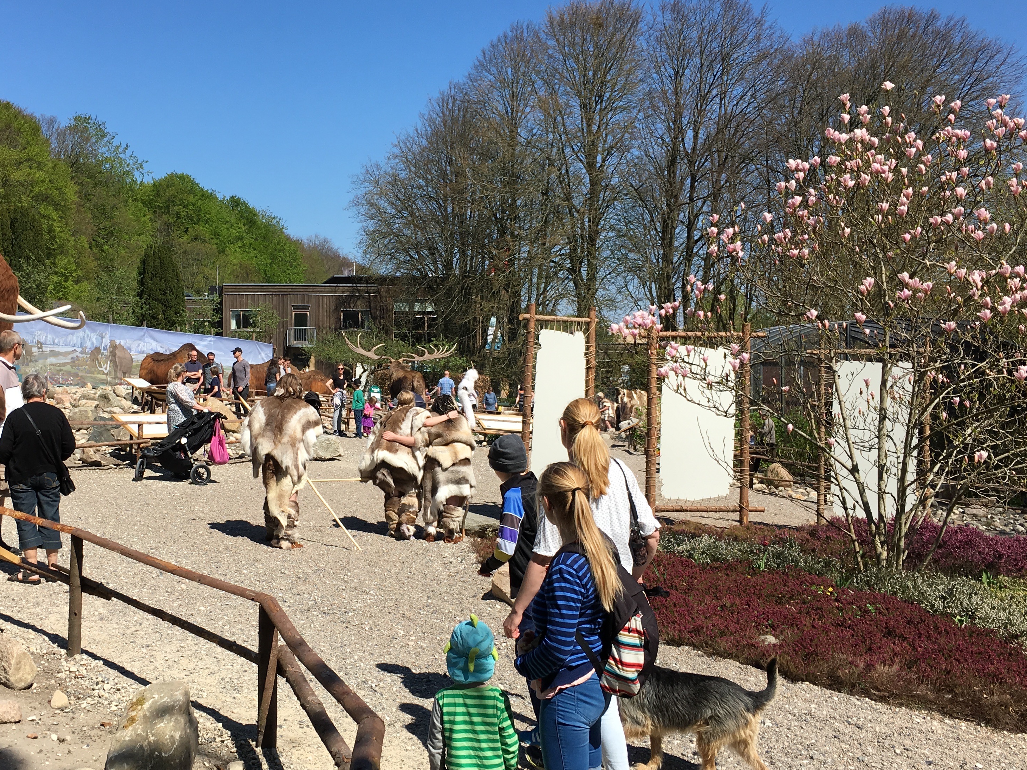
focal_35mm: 40
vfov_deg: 36.0
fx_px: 1187
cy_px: 395
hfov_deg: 46.2
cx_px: 364
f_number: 2.2
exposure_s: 1/1832
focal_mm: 4.15
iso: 25
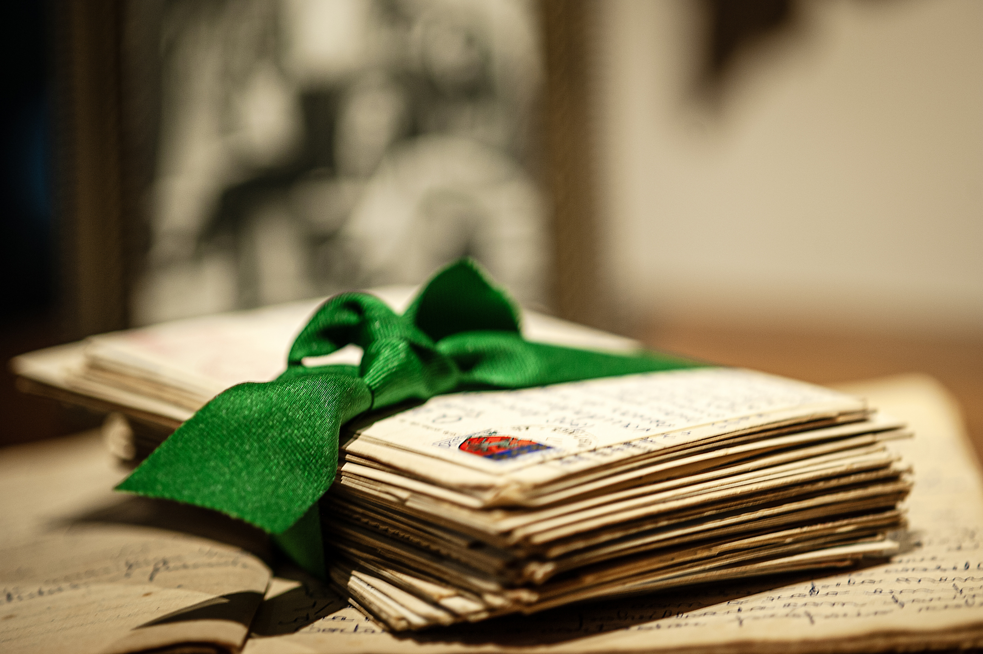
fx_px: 2865
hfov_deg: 19.5
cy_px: 327
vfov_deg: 13.0
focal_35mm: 105
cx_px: 492
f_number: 3
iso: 200
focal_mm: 105
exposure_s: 1/30
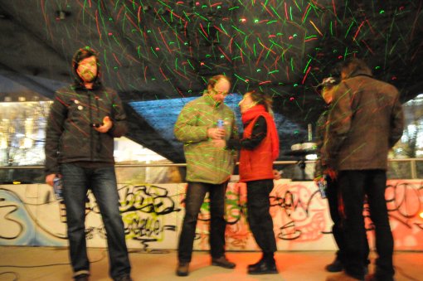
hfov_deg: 67.4
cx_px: 212
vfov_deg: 47.8
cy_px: 140
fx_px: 317
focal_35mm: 27
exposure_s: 1/2.5
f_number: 2.8
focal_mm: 18
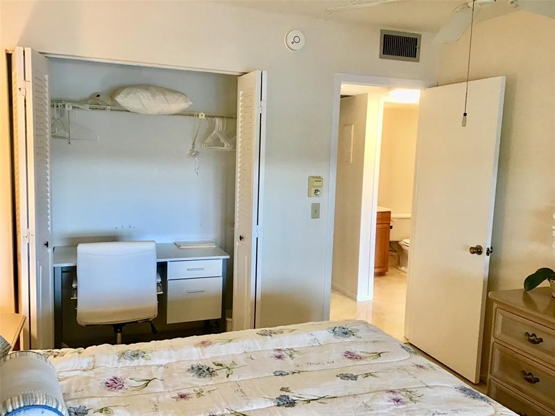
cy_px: 208
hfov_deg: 58.4
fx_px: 497
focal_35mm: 31
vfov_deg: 45.4
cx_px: 278
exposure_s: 1/30
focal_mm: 3.3
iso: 80
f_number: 2.4
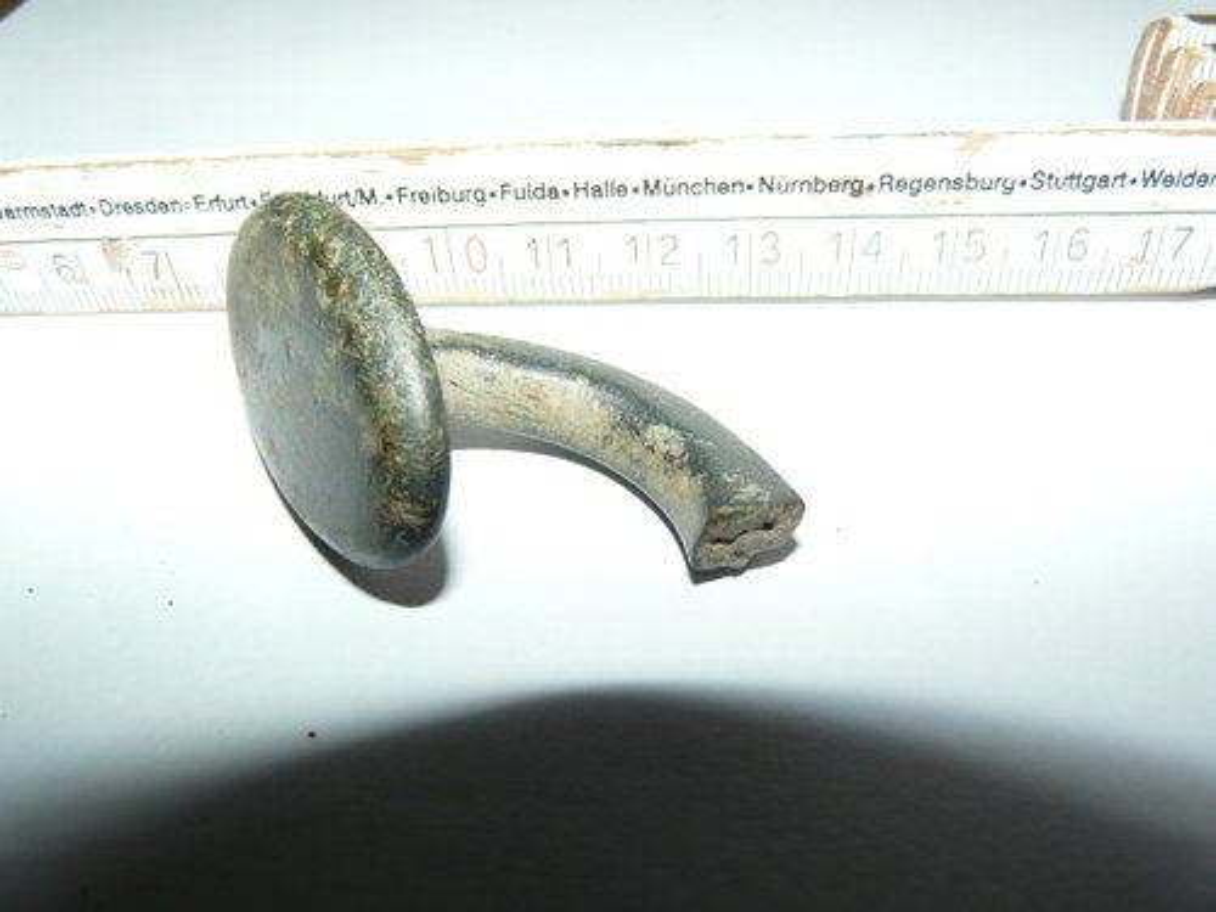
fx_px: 984
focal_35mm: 28
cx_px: 608
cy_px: 456
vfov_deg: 49.7
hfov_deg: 63.4
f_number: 4
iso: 100
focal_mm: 4.6
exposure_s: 1/30
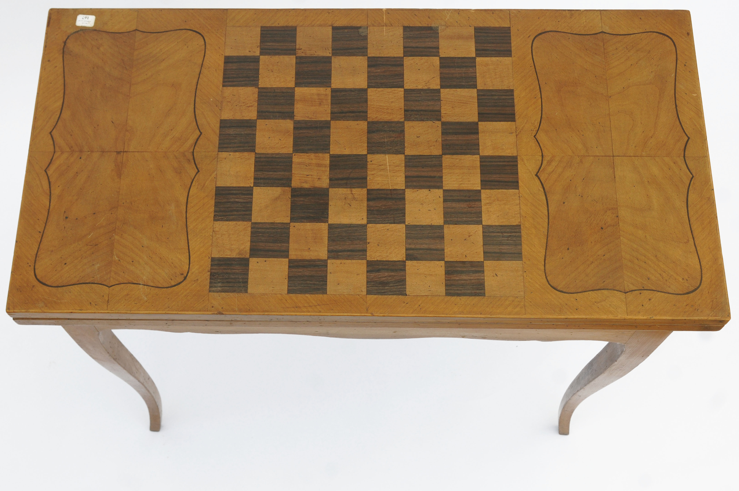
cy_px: 246
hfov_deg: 48.0
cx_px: 370
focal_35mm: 40
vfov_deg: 32.9
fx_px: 830
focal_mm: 27
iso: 320
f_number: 6.3
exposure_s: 1/250
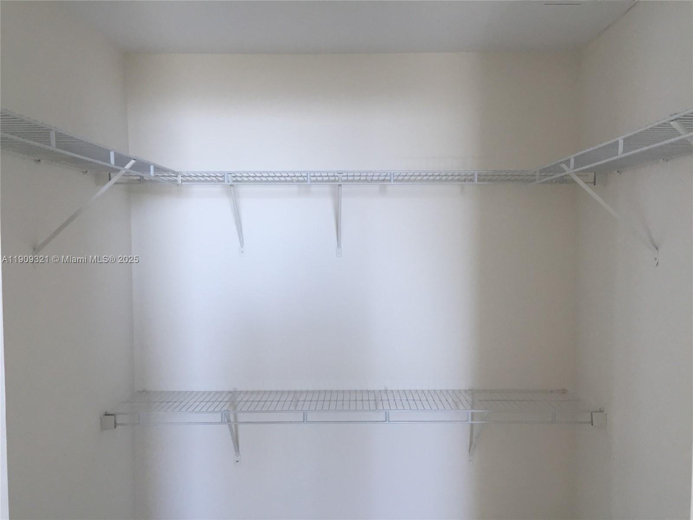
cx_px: 346
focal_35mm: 29
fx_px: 581
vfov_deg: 48.2
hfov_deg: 61.7
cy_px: 260
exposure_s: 1/30
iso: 32
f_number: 2.2
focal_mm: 4.15
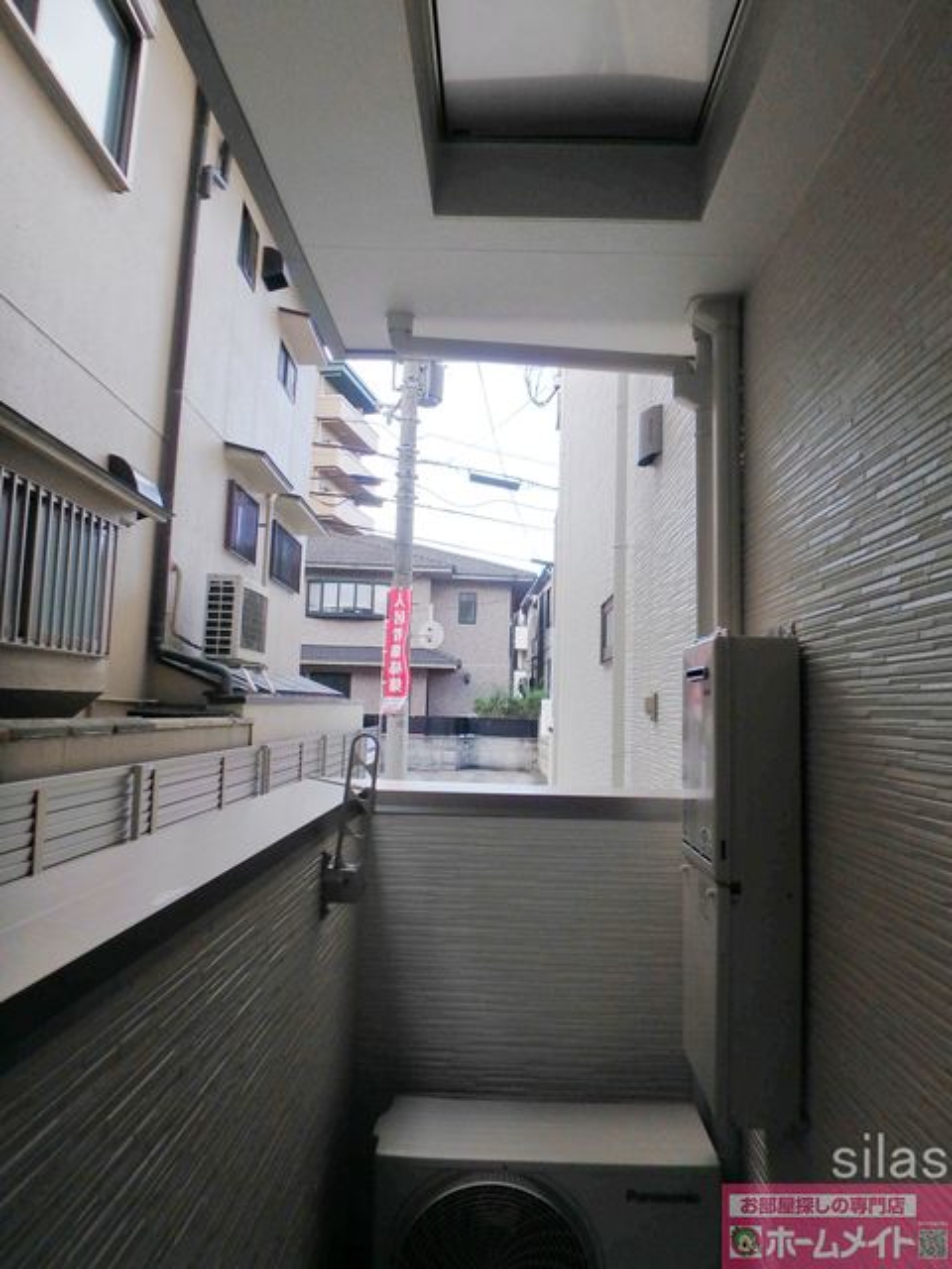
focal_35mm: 21
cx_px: 476
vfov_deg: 79.0
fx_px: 770
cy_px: 634
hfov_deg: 63.4
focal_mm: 3.7
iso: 125
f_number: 3.5
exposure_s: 1/400
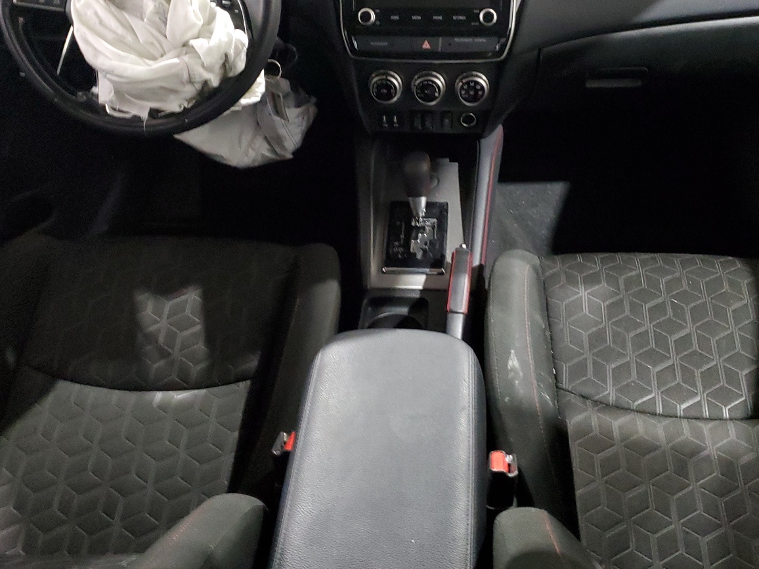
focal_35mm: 36
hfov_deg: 51.3
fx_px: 789
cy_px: 177
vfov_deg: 39.1
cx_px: 418
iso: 406
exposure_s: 1/15
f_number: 1.5
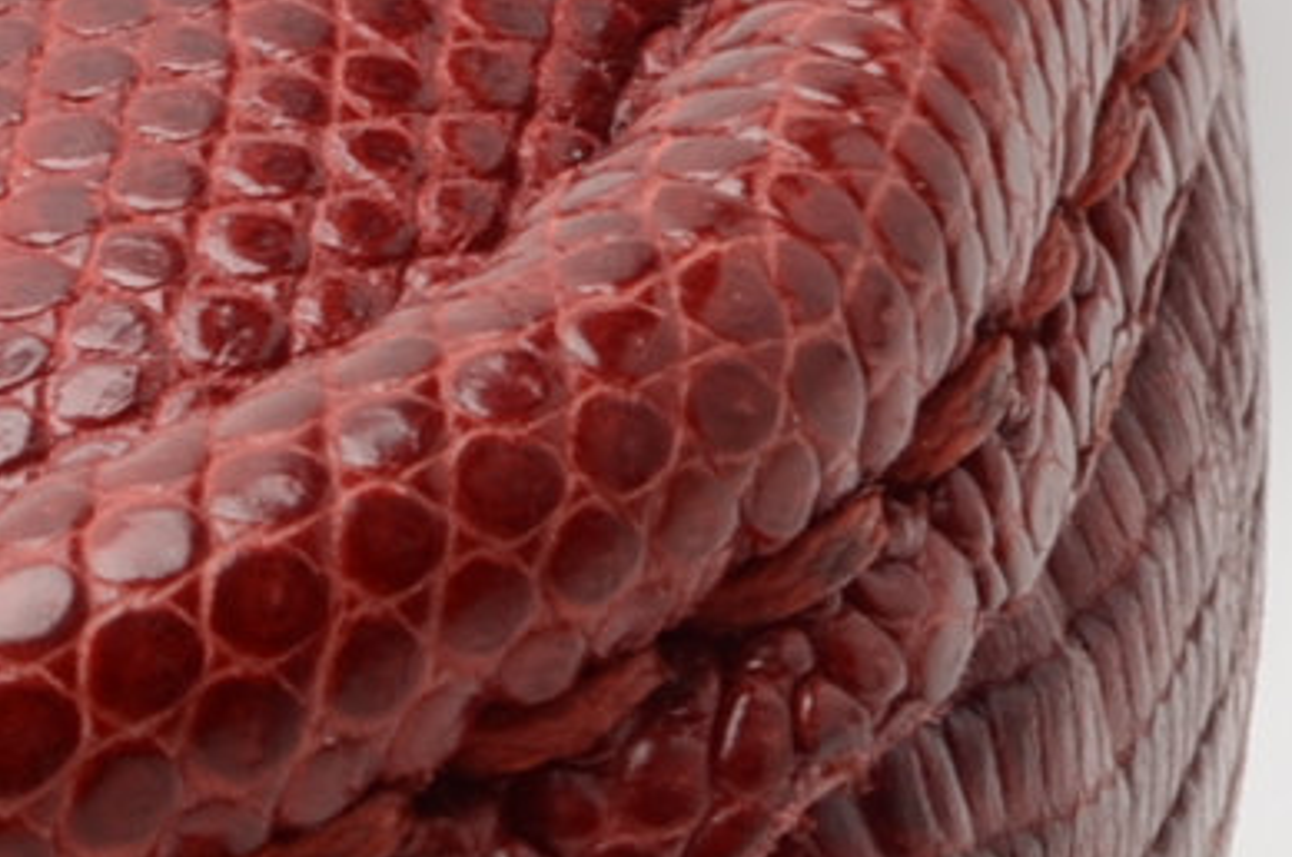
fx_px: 15657
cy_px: 498
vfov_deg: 3.1
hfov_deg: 4.7
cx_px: -30
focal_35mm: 437
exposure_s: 1/100
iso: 100
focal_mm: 46
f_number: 18
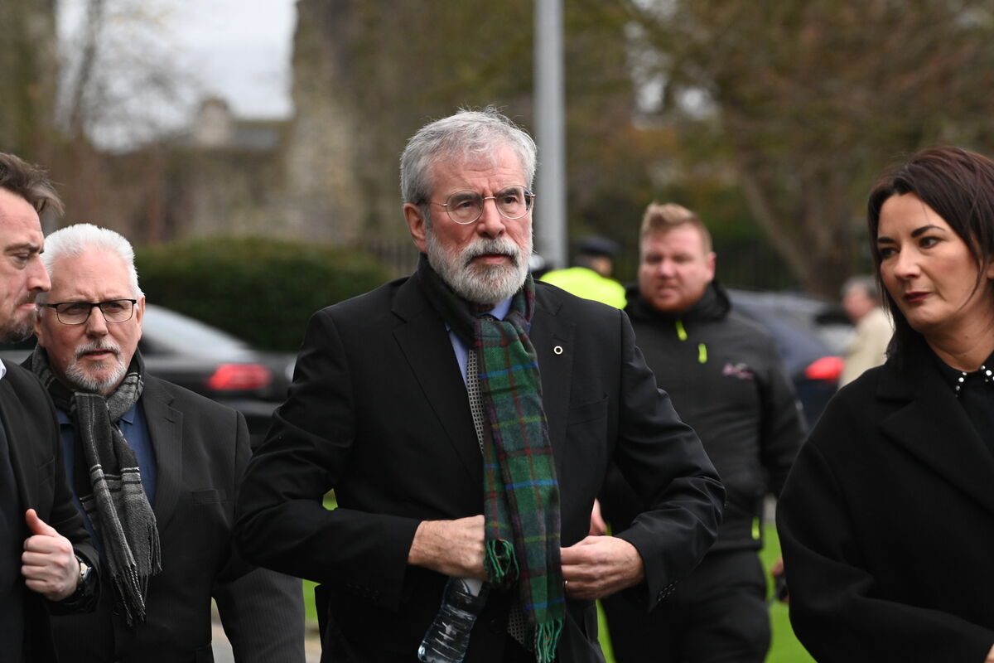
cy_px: 332
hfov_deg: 8.6
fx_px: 6626
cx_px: 497
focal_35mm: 240
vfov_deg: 5.7
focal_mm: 240
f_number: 8
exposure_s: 1/640
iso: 4000
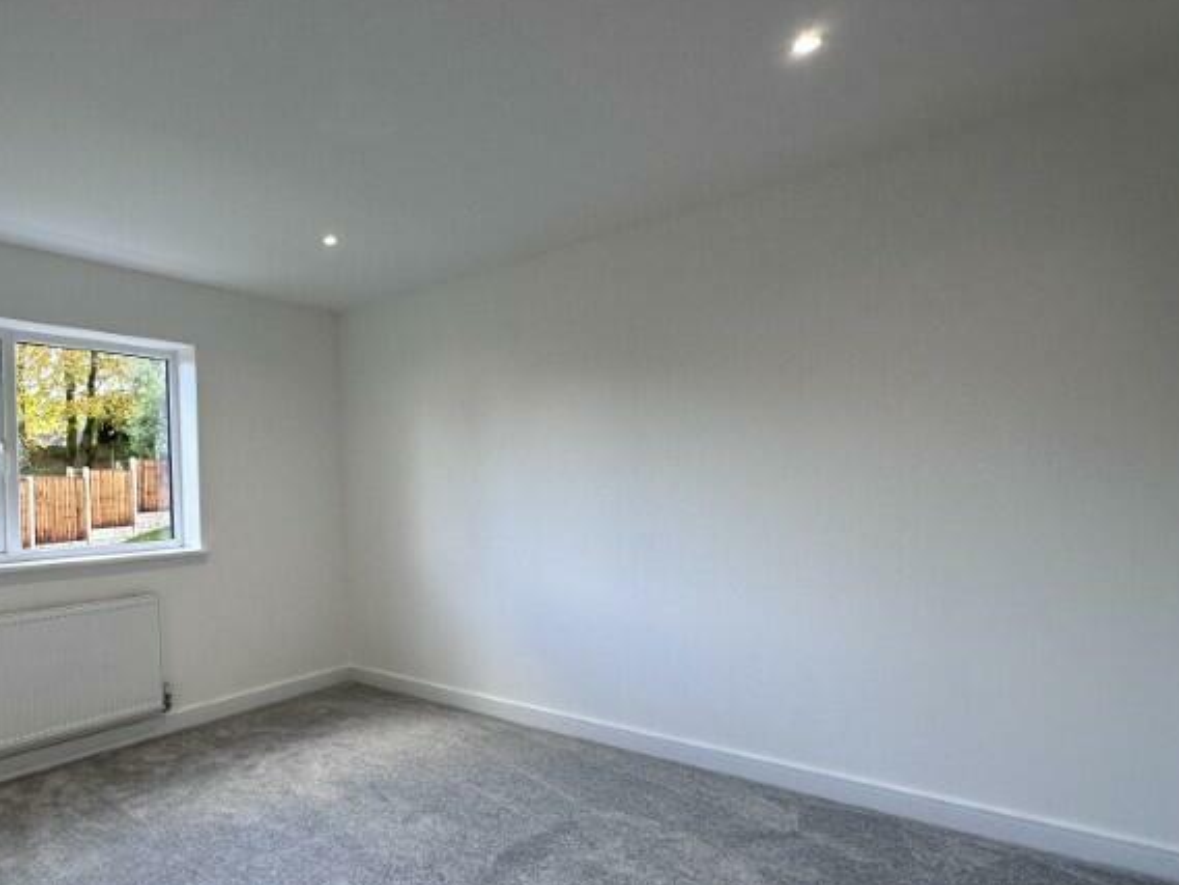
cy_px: 483
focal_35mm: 21
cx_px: 337
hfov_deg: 74.9
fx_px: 715
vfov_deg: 63.3
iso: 64
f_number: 2.2
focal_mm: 2.22
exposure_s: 1/99
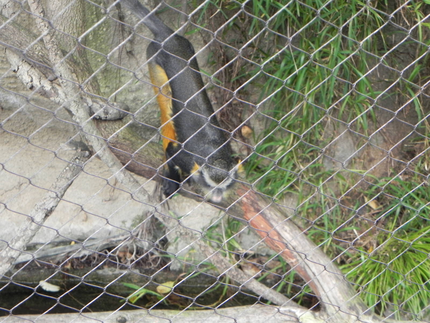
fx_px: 1789
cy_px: 162
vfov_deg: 10.3
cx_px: 215
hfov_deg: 13.7
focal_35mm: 144
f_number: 4.5
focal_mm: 25.7
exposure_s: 1/30
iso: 288
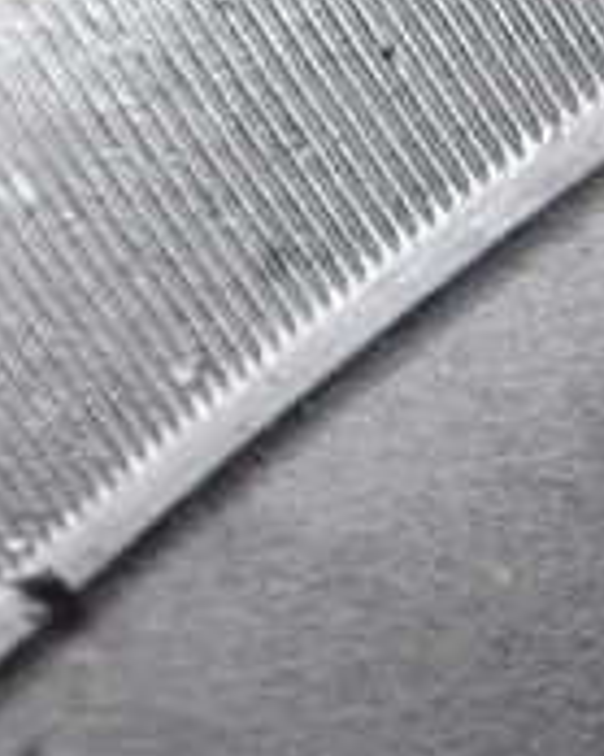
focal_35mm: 101
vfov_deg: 19.0
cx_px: 1286
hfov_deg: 12.9
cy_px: 426
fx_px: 2259
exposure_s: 1/80
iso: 800
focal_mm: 5.4
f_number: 2.3
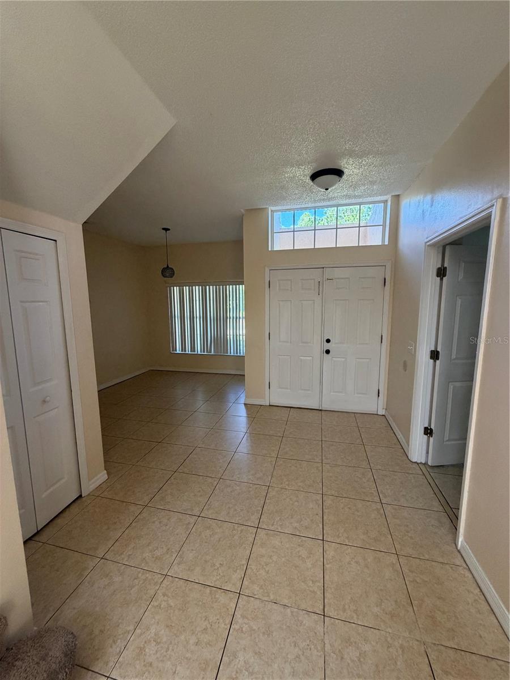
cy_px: 340
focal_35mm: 14
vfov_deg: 102.1
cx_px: 255
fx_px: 275
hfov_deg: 85.7
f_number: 2.2
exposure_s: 1/121
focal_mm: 2.22
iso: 250
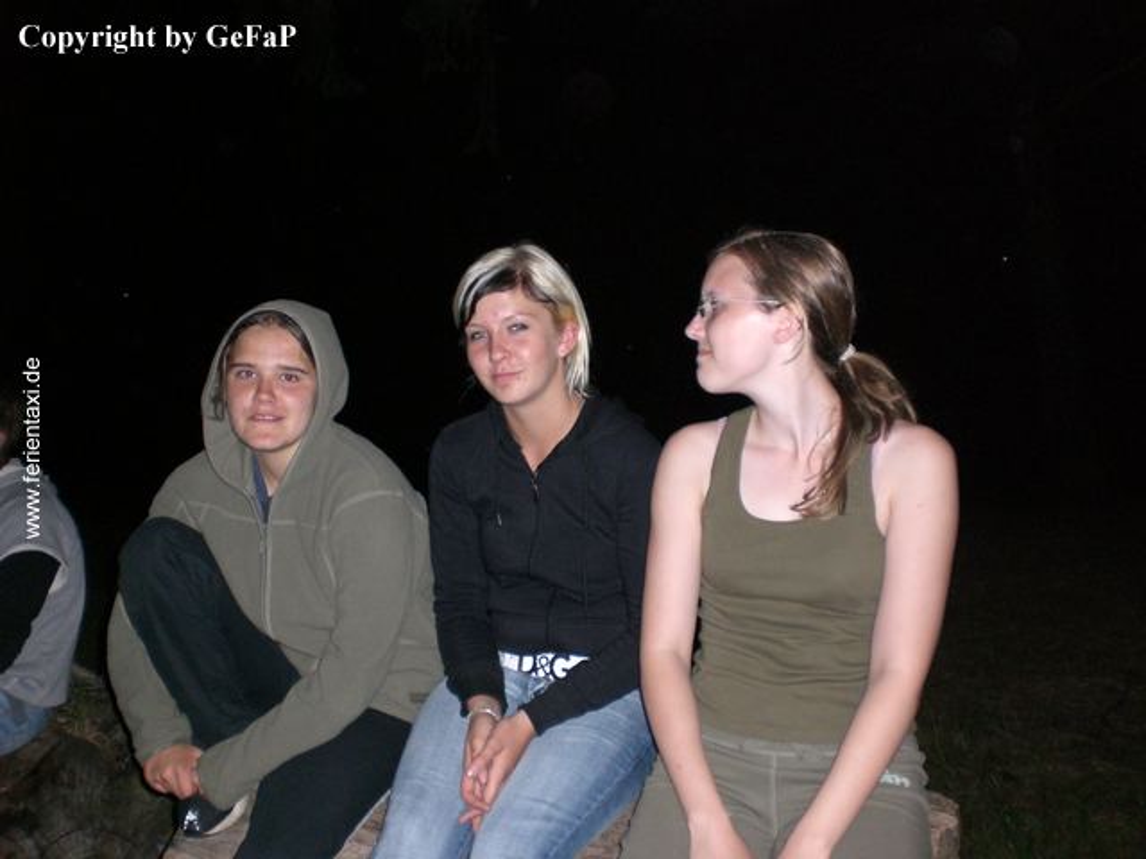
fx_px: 1258
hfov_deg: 49.0
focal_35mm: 38
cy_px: 430
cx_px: 573
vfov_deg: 37.7
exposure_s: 1/60
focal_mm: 6.3
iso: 200
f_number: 3.1
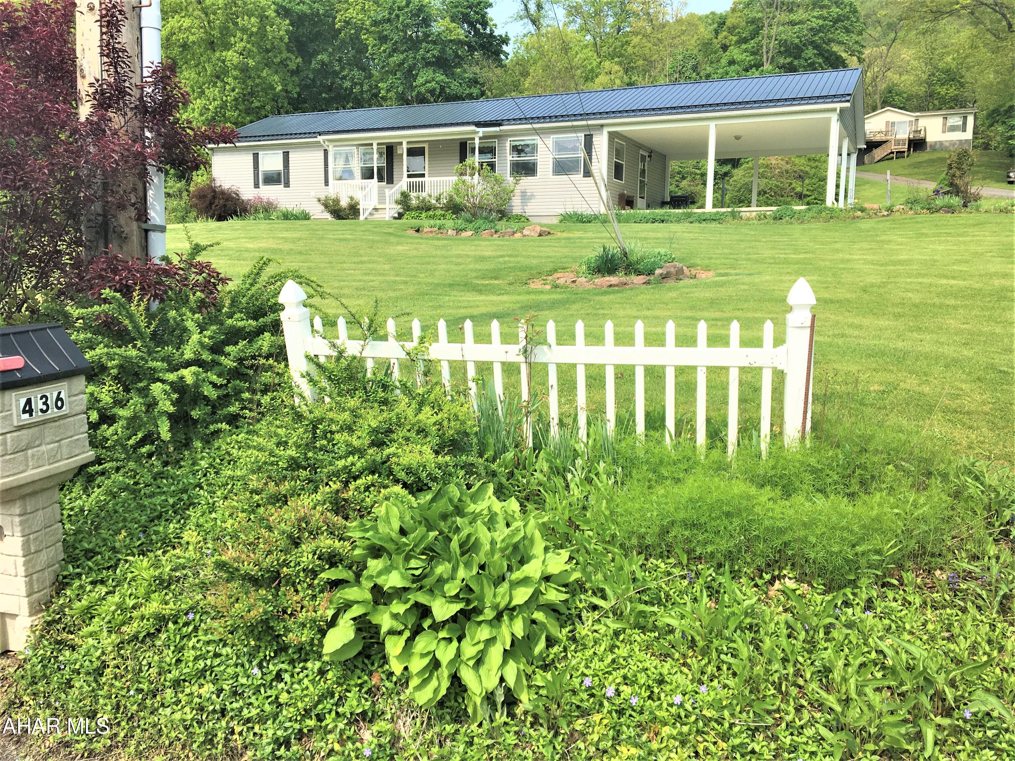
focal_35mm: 29
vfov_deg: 48.2
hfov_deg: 61.7
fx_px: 850
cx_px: 508
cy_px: 380
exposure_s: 1/1304
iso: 25
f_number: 2.2
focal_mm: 4.15
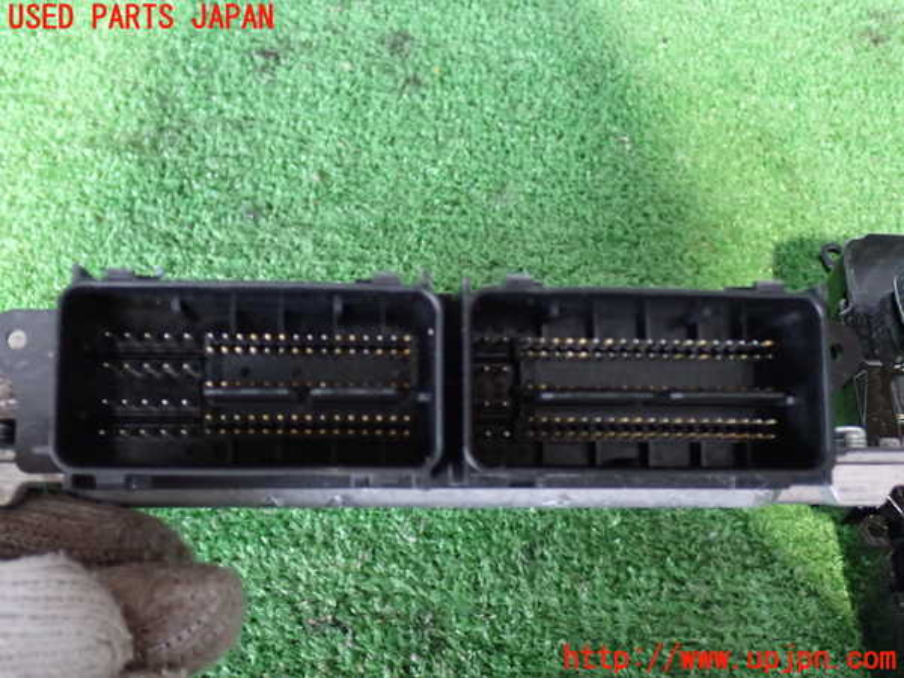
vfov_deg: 32.9
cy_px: 339
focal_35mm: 44
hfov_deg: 42.9
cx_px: 452
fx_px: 1149
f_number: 2.9
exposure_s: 1/10
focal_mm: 7.84
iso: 800
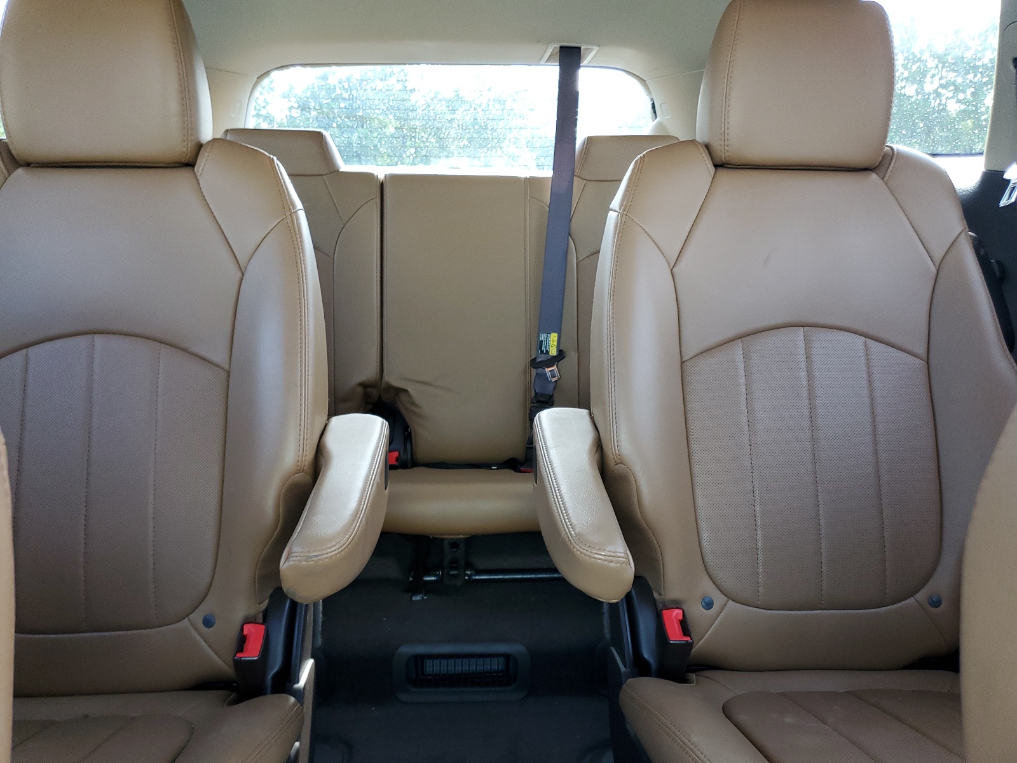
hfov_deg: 67.3
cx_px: 508
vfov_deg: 53.1
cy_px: 382
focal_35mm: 26
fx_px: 764
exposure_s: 1/60.2
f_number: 1.5
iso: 98
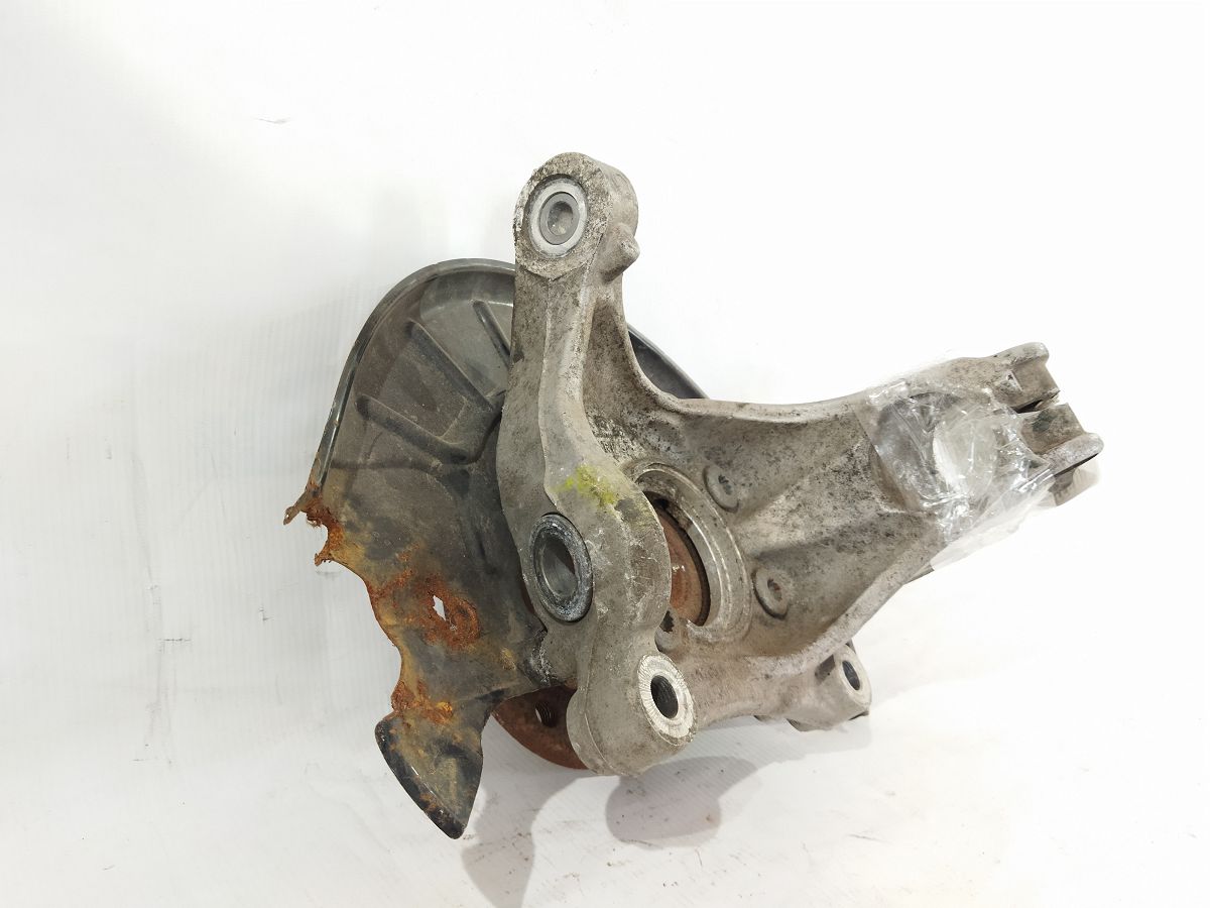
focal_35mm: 27
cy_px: 454
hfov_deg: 65.3
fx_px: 944
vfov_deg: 51.4
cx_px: 605
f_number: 1.79
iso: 300
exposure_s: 1/50
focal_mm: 4.71
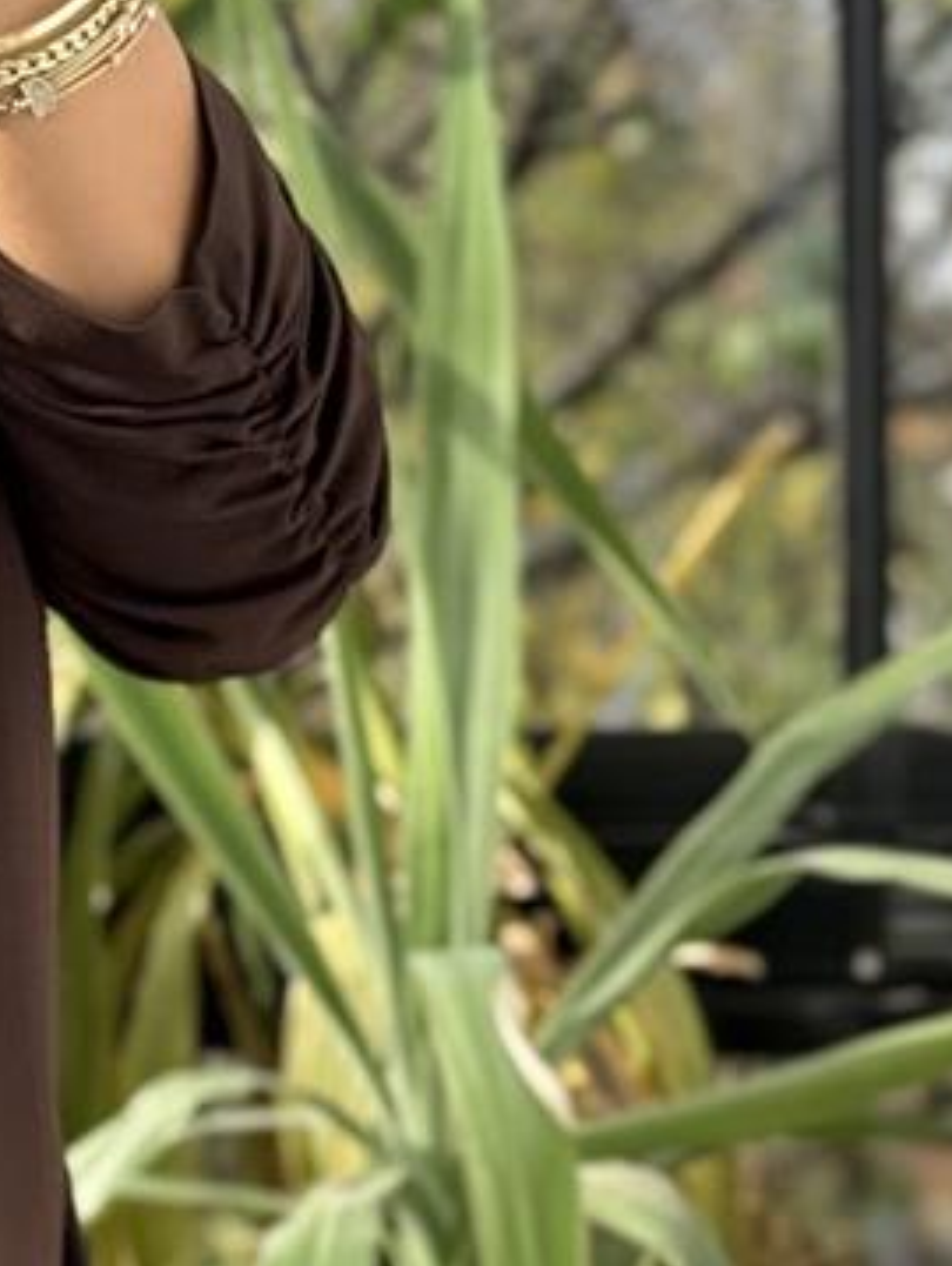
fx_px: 6515
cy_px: 689
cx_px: -293
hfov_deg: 8.2
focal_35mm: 178
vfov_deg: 11.1
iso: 100
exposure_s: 1/601
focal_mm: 6.76
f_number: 1.78
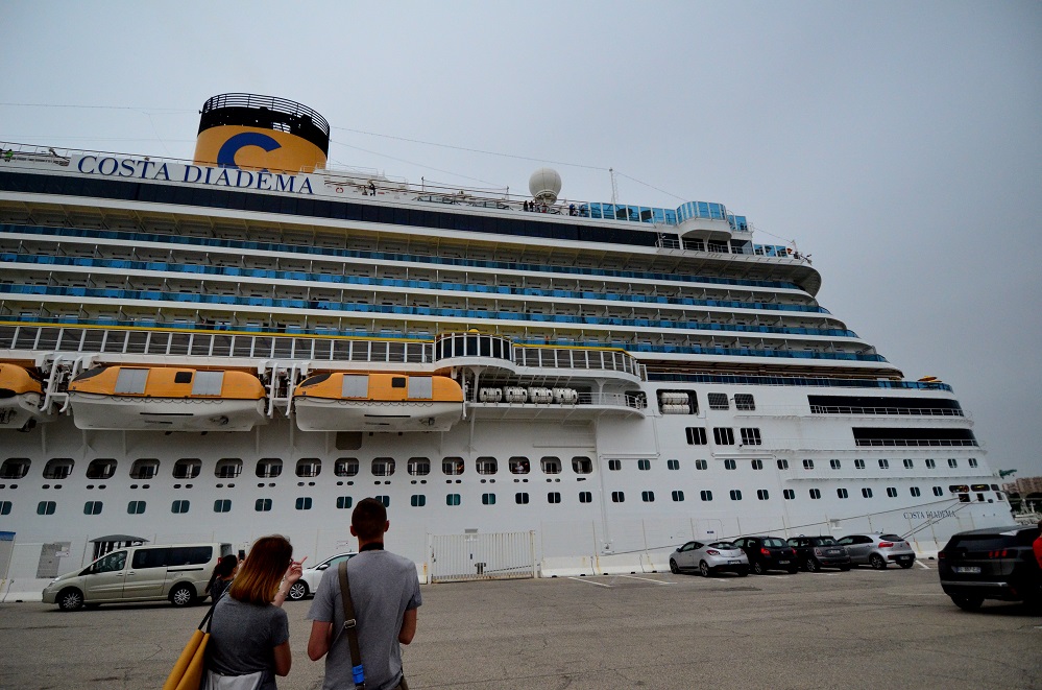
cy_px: 345
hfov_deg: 90.1
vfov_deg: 67.1
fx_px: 520
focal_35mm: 18
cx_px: 521
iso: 2000
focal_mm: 12
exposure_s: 1/8000
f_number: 4.5
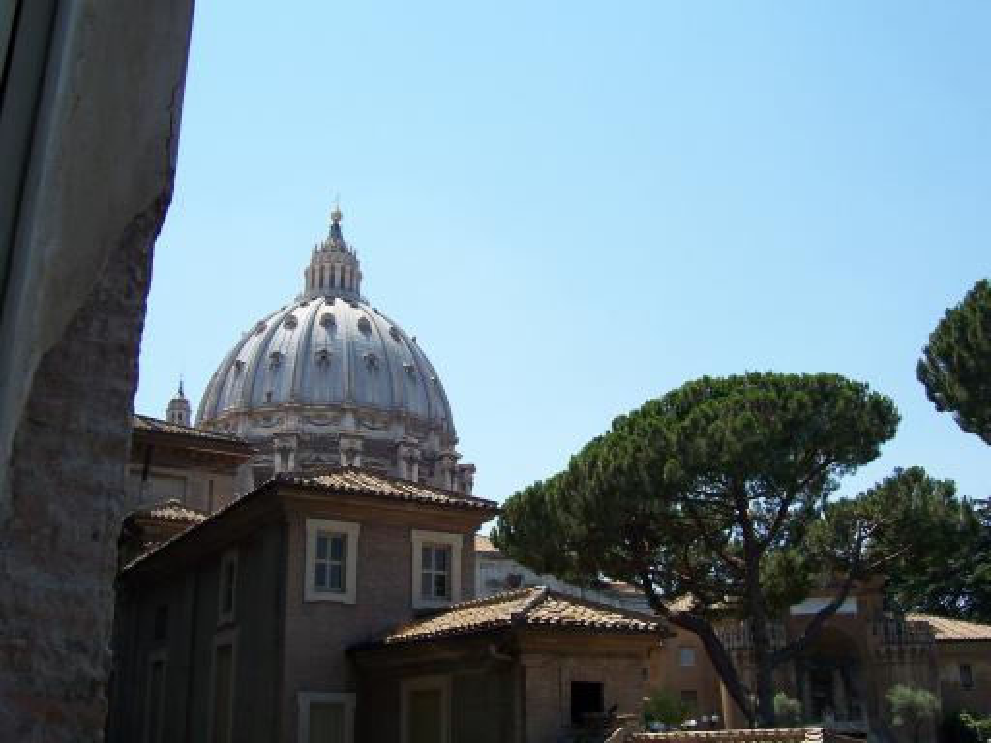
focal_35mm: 36
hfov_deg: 51.4
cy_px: 372
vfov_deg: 39.7
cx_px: 496
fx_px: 1031
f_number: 4.8
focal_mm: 6
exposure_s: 1/350
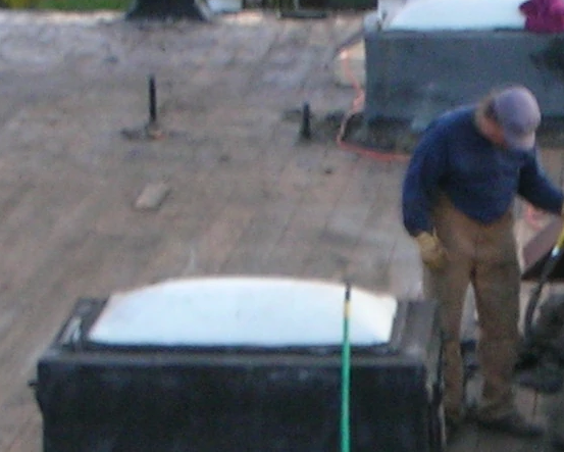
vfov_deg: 9.6
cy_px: 358
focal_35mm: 160
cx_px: 512
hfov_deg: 12.0
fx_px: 2672
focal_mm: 5.8
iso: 90
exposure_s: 1/4
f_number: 3
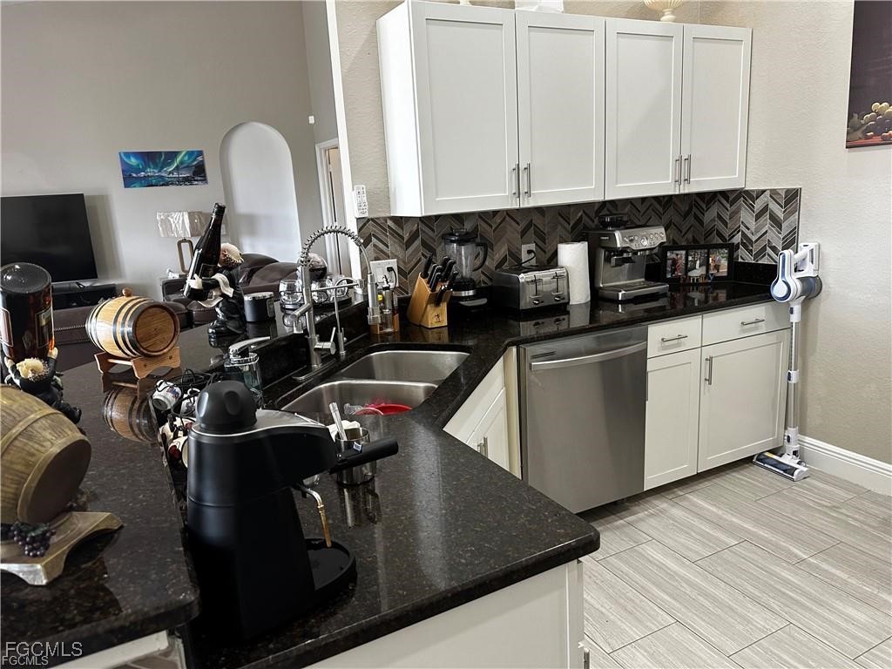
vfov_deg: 56.8
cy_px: 334
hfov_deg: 71.6
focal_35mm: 24
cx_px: 446
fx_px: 618
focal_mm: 6.86
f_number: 1.78
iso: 200
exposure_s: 1/60
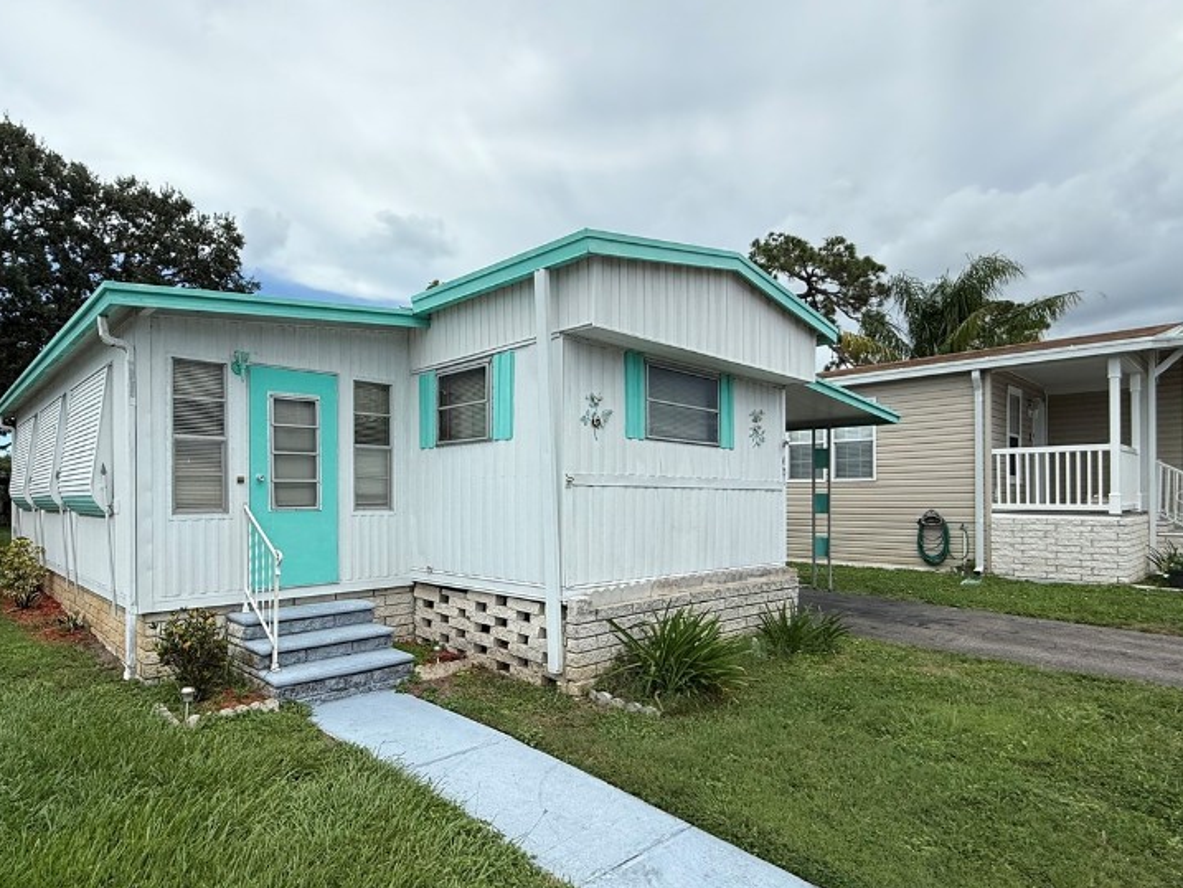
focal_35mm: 20
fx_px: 684
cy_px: 502
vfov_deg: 65.7
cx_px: 485
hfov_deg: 81.0
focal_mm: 2.22
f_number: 2.2
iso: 50
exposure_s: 1/2024
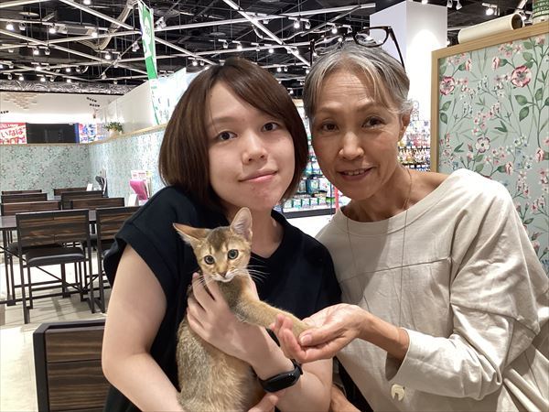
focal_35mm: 31
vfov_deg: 45.4
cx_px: 274
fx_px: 492
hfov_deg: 58.4
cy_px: 206
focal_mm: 3.3
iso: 160
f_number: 2.4
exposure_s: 1/50
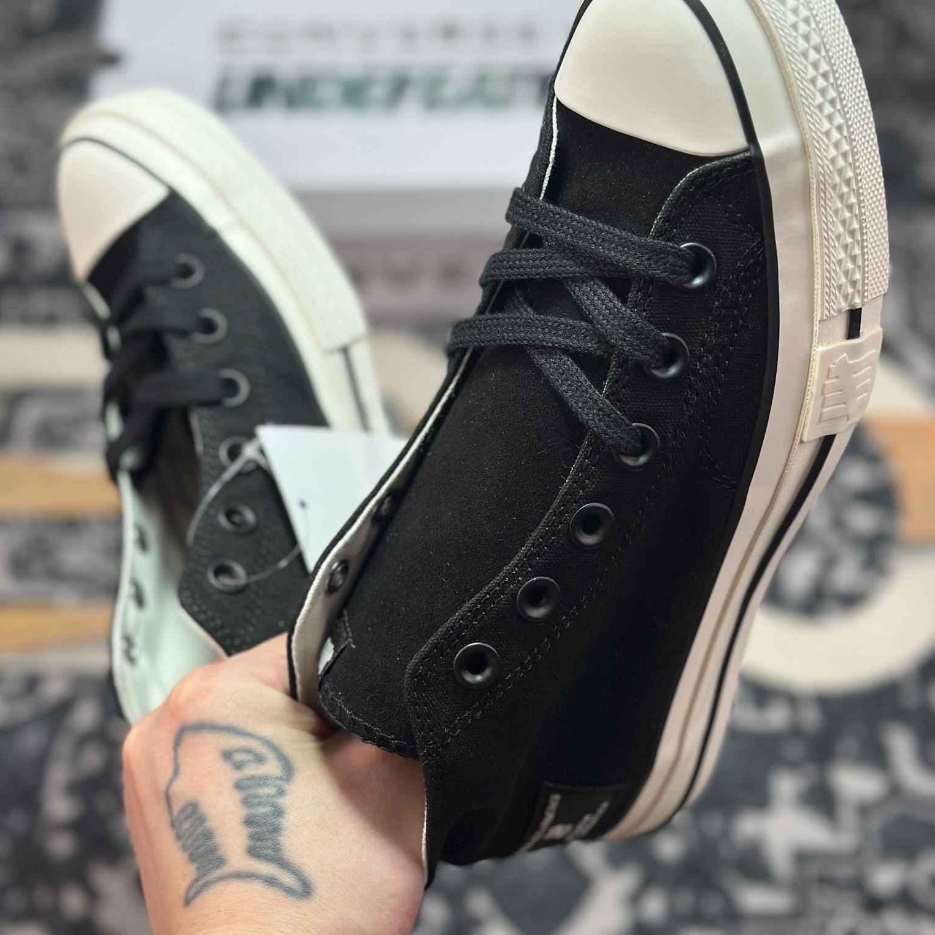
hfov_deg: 30.0
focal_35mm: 57
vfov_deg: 30.0
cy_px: 405
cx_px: 469
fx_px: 1742
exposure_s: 1/681
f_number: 1.78
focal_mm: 6.86
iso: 80
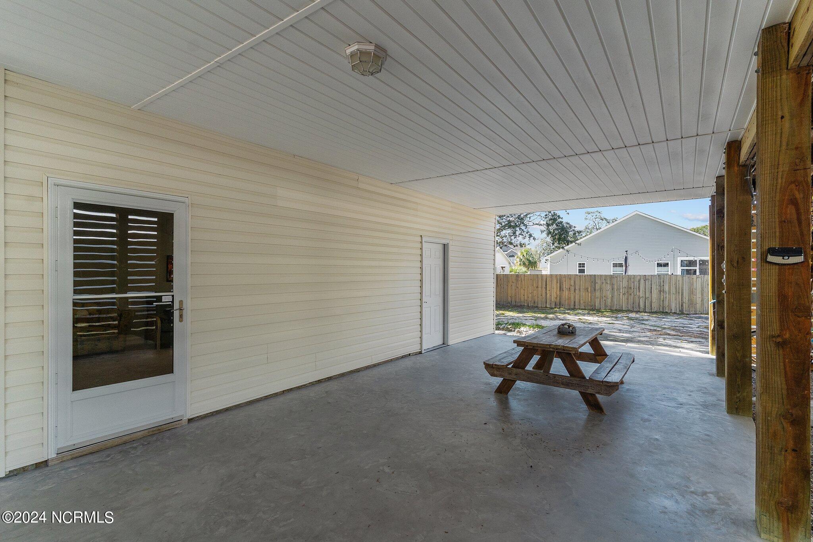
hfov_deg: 93.3
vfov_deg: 70.4
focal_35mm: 17
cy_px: 271
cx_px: 406
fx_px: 384
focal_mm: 17
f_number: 5.6
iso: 1000
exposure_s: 1/500
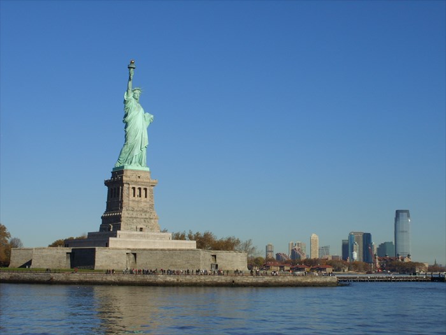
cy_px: 168
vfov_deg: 23.3
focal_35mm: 63
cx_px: 223
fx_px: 812
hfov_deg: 30.7
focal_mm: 12.95
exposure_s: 1/353
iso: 50
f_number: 8.2
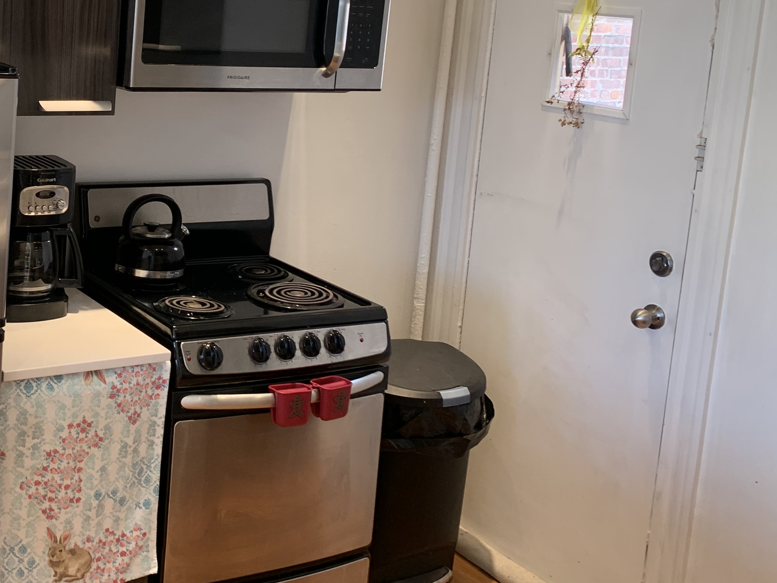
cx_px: 124
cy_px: 104
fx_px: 1077
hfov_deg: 37.8
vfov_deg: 29.5
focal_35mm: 48
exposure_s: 1/60
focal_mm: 4.25
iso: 50
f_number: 1.8
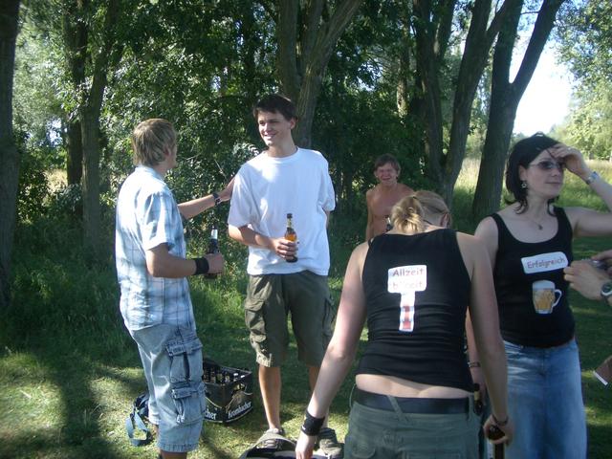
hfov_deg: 52.6
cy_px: 230
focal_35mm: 35
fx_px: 619
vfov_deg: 40.7
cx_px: 306
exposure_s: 1/200
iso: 50
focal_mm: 5.8
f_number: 2.6
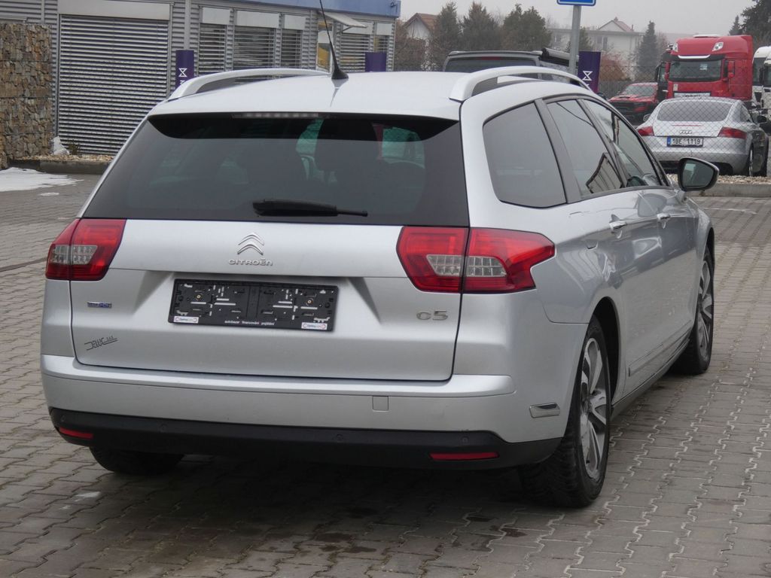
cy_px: 289
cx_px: 386
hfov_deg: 25.7
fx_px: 1693
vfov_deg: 19.4
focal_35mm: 76
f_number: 5
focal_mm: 13.7
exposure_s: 1/80
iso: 125
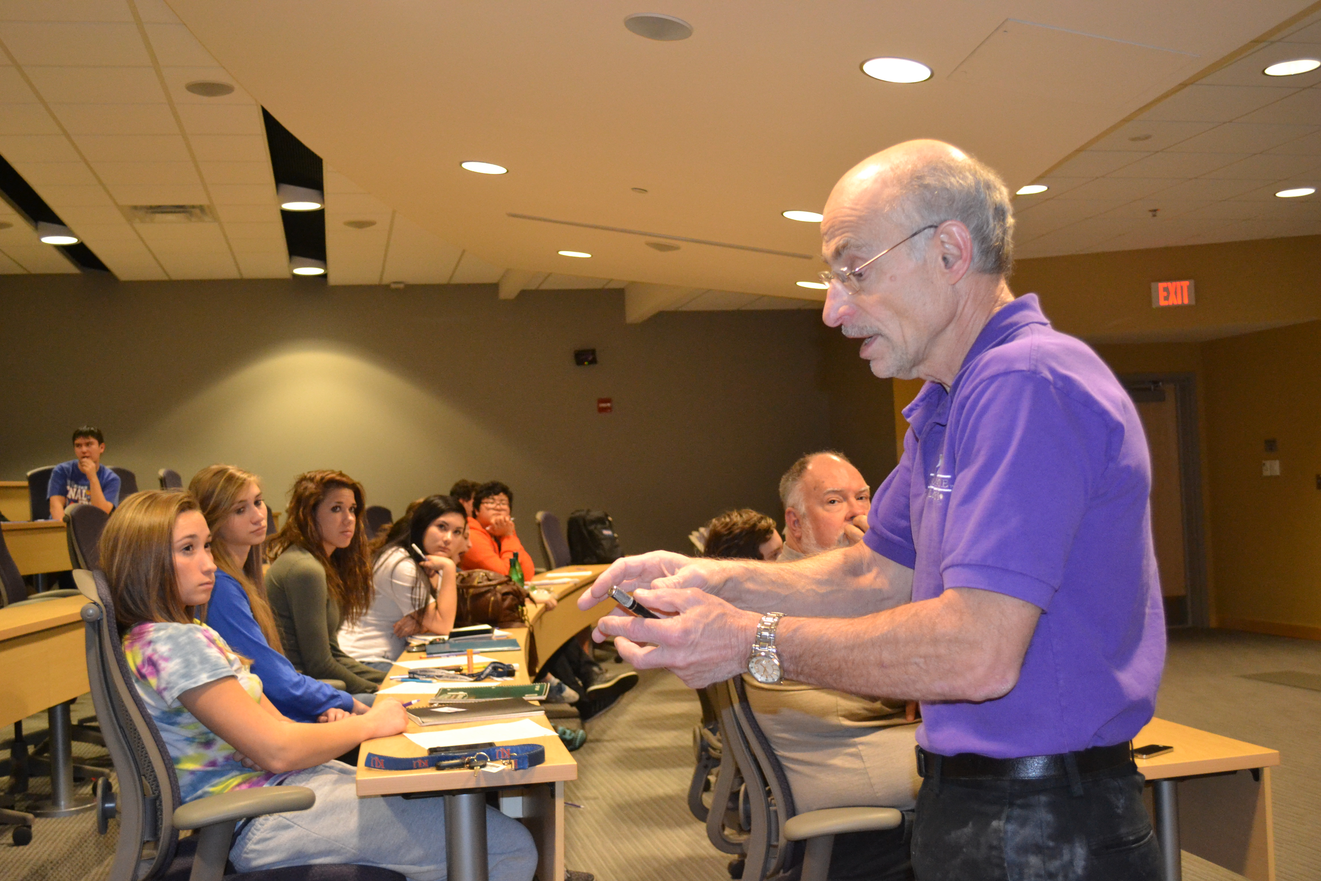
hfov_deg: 49.6
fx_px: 1431
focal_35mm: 39
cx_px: 660
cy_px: 440
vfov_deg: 34.2
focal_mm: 26
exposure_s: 1/60
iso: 2000
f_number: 4.2
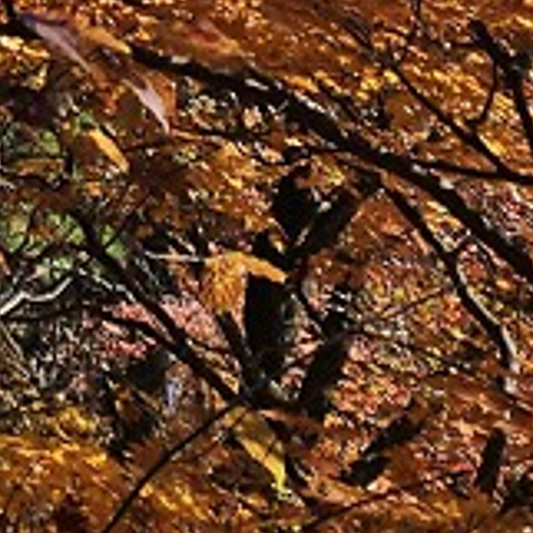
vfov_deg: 11.7
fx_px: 1934
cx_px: -550
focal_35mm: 111
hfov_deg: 13.4
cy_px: -874
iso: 25
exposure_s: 1/965
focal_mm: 5.4
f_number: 1.8
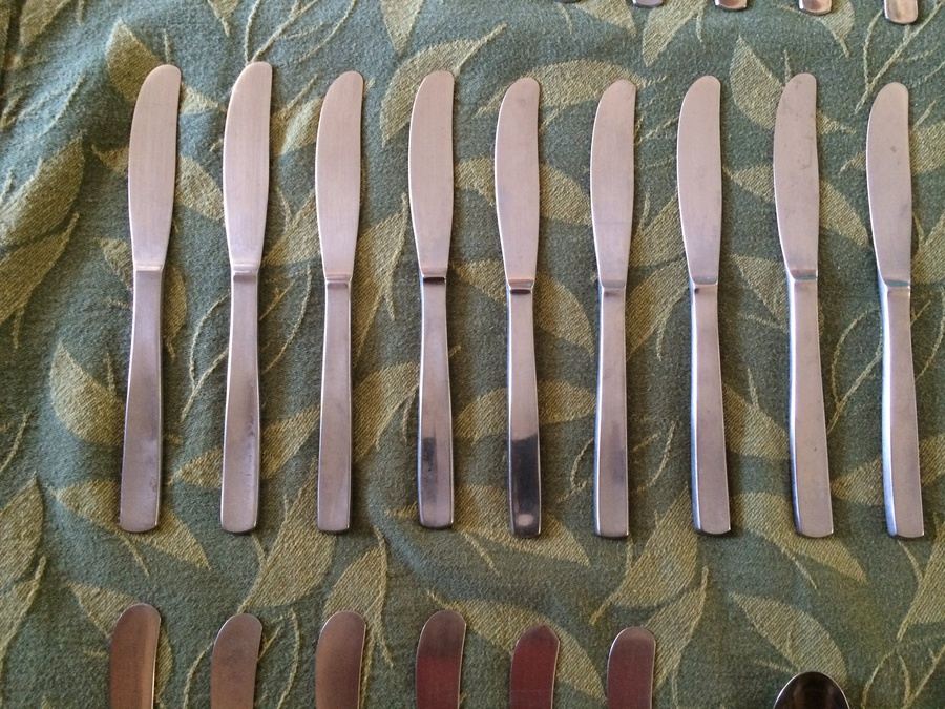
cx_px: 472
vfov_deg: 46.8
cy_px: 354
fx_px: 819
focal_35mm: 30
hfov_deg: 60.0
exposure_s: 1/30
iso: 250
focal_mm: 4.12
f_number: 2.2
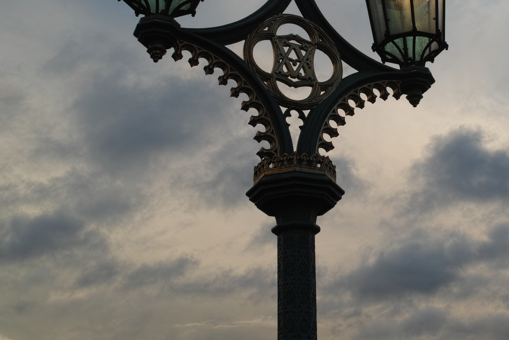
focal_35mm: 55
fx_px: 778
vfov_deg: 24.5
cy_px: 104
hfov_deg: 35.7
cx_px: 355
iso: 100
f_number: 8
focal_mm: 19
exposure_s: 1/125
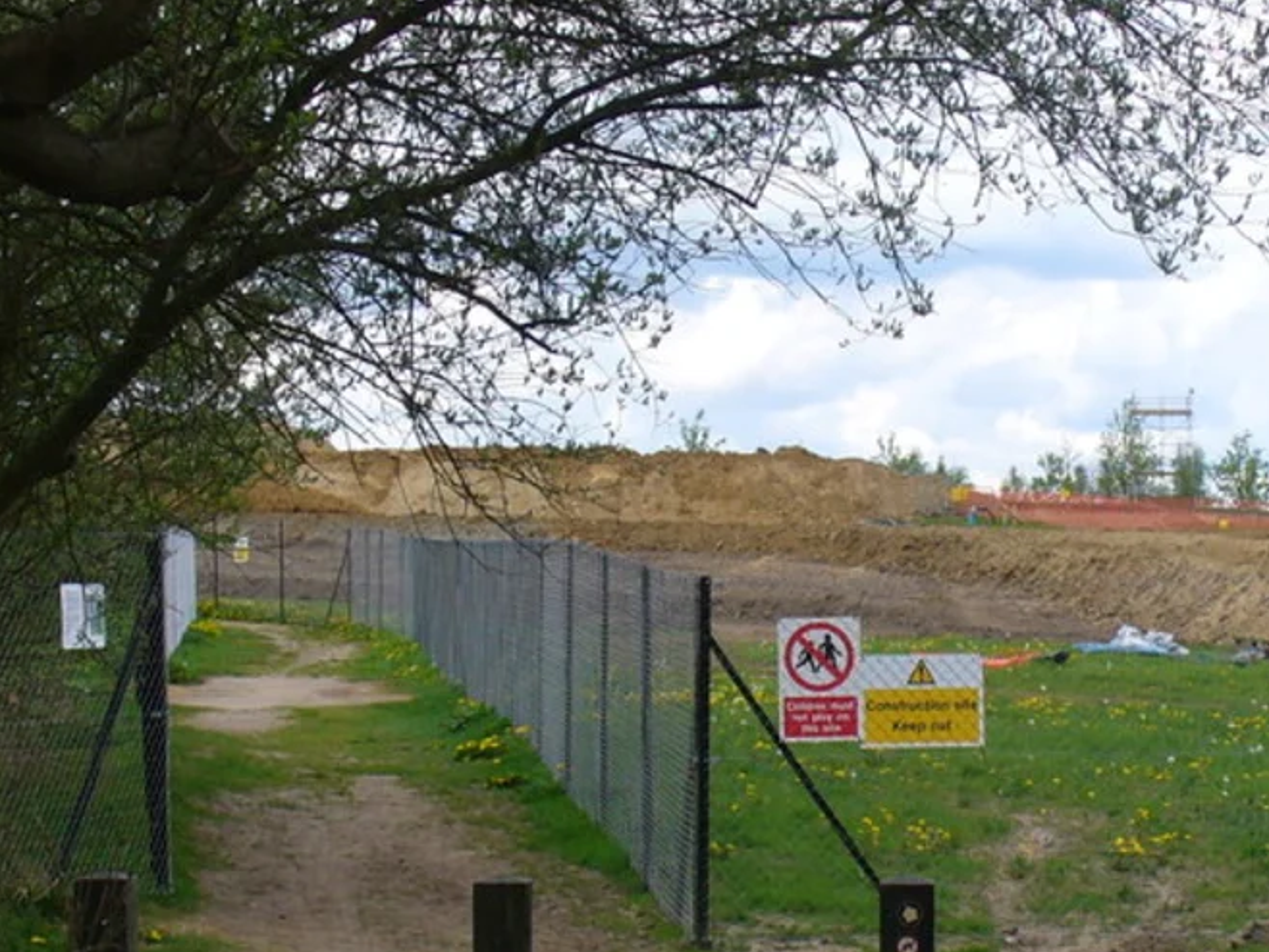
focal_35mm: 105
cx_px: 926
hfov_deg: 18.6
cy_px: 578
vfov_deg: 14.1
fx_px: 3851
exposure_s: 1/160
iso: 80
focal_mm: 7.9
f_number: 6
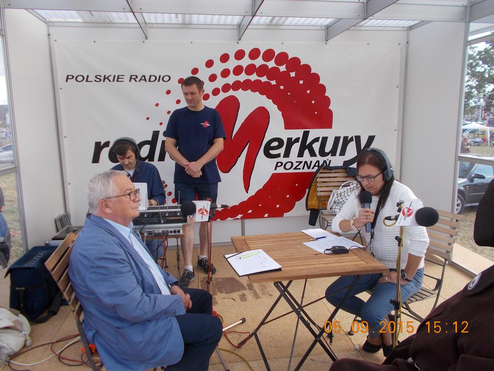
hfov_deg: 67.3
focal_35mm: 26
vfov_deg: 53.1
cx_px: 247
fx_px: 371
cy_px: 186
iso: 80
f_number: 3.2
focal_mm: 4.6
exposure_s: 1/200
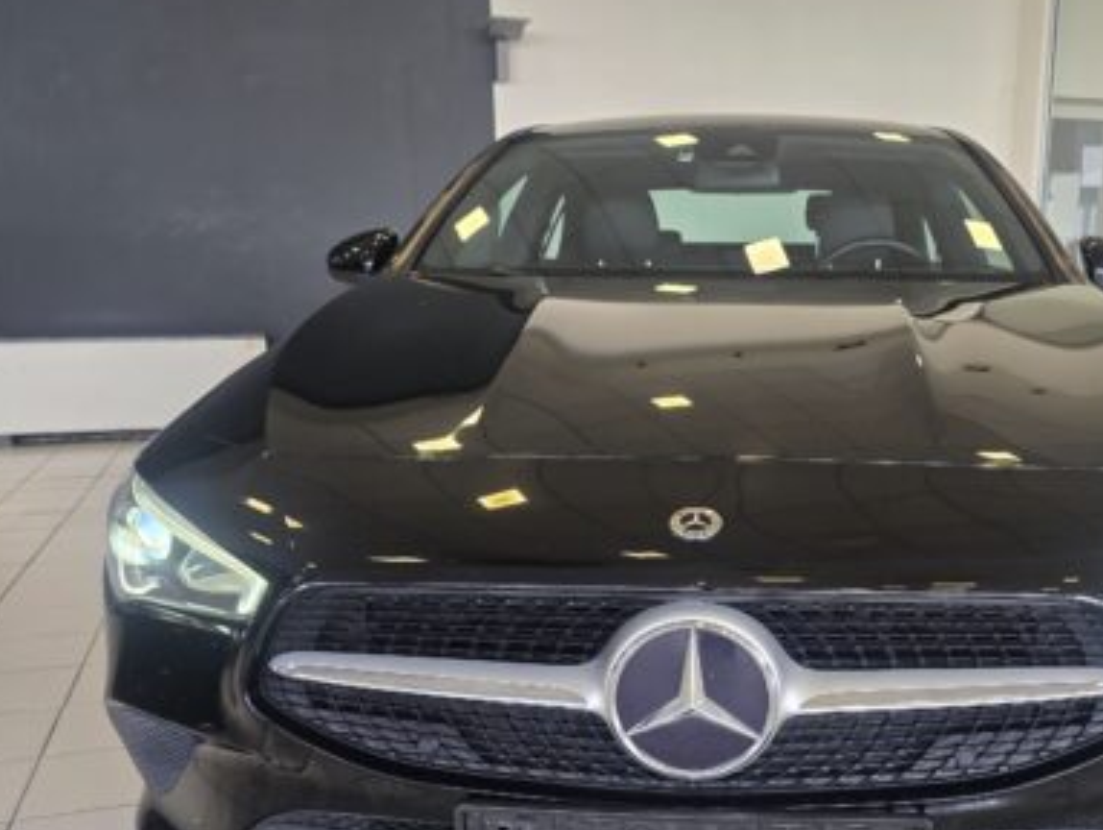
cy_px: 562
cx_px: 706
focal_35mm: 36
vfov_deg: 39.2
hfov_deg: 50.7
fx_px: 1148
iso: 50
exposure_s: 1/57
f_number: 1.7
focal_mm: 6.3
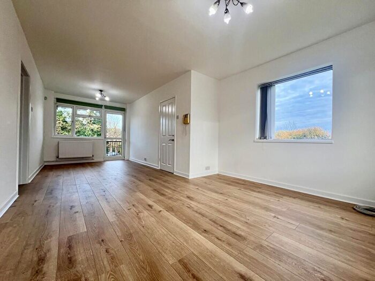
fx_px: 141
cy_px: 140
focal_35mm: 13
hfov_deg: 106.2
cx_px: 188
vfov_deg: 89.9
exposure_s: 1/99
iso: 50
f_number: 1.8
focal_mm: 1.57
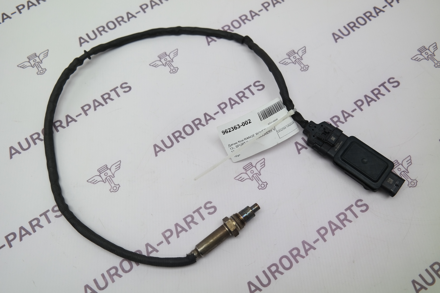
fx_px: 330
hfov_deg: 67.4
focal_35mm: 27
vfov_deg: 47.9
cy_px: 146
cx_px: 220
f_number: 4
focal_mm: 18
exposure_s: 1/100
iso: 100
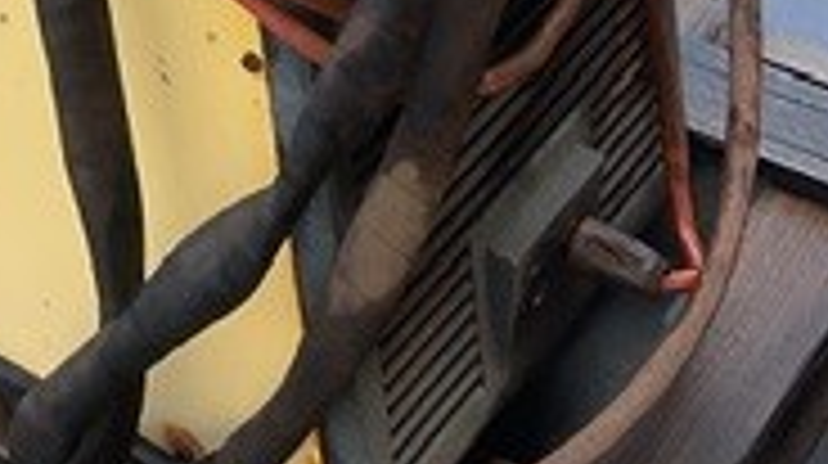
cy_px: -288
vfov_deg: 10.5
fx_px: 2412
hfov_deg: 18.8
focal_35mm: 110
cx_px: -72
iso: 16
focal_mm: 3
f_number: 1.8
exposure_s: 1/383
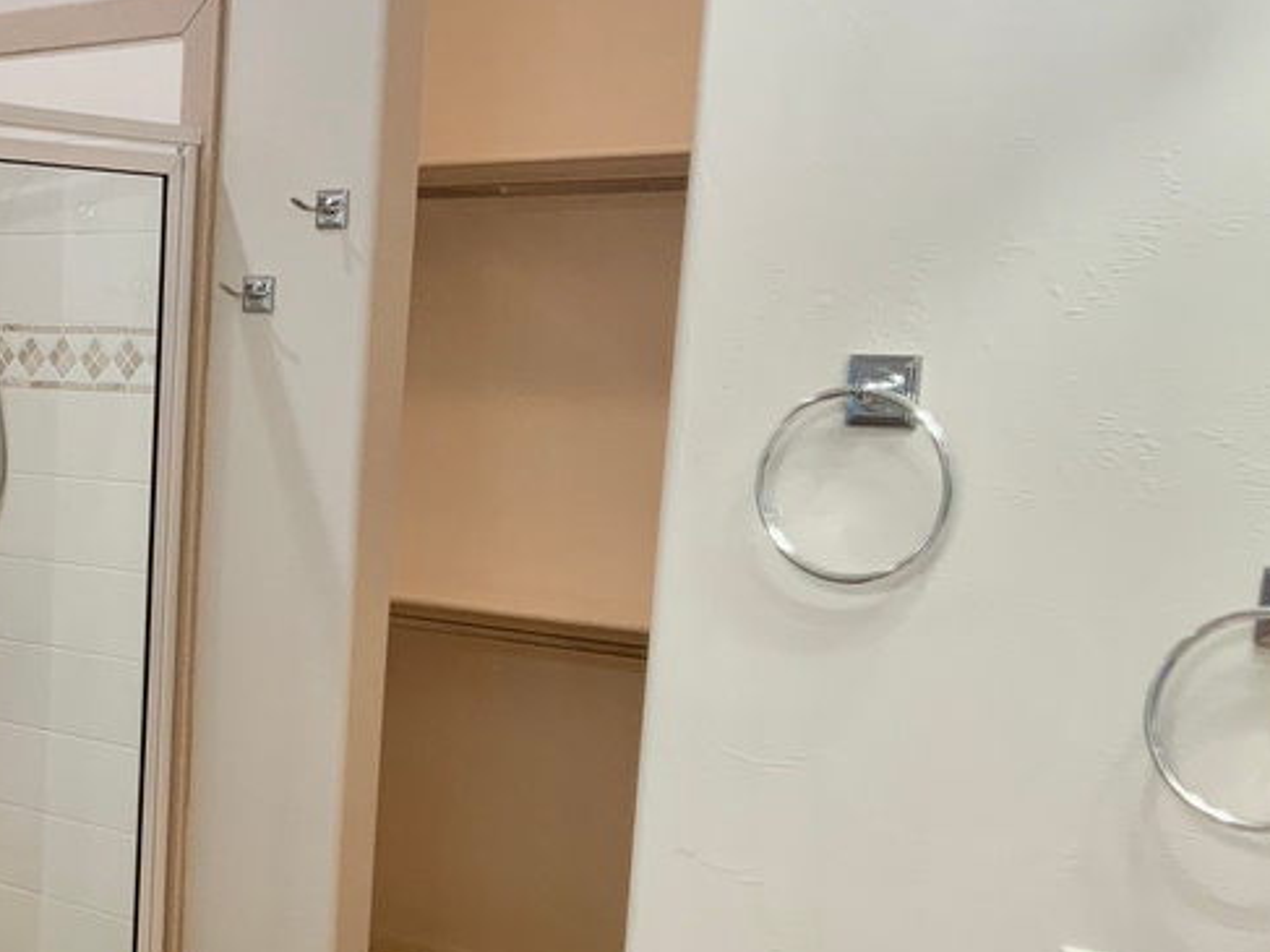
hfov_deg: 29.7
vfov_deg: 23.8
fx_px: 2237
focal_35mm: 61
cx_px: 13
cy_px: 720
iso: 40
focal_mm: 3
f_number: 1.8
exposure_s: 1/60
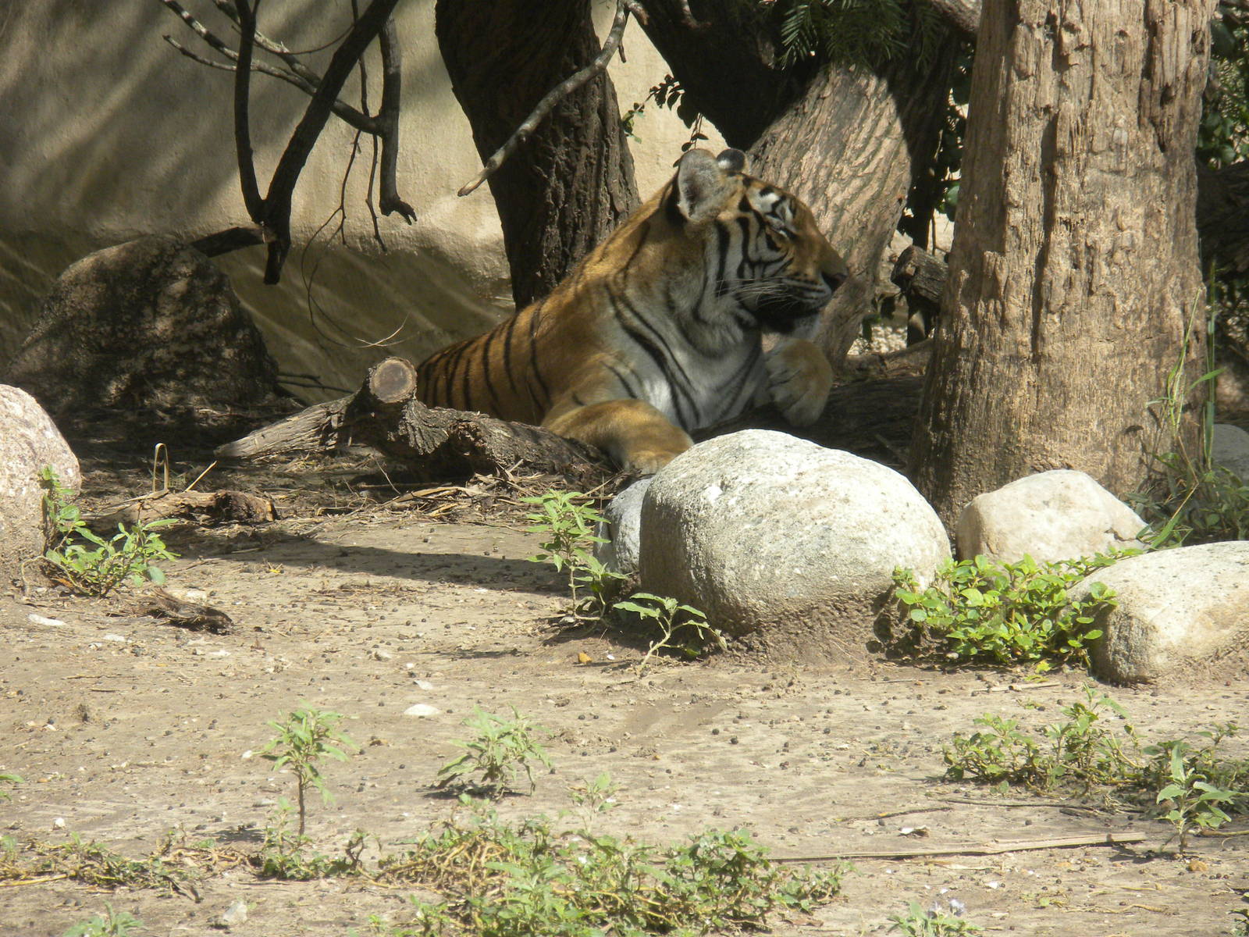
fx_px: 8587
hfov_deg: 8.3
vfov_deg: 6.2
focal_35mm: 238
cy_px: 468
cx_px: 624
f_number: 5.2
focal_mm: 42.1
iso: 142
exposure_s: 1/486
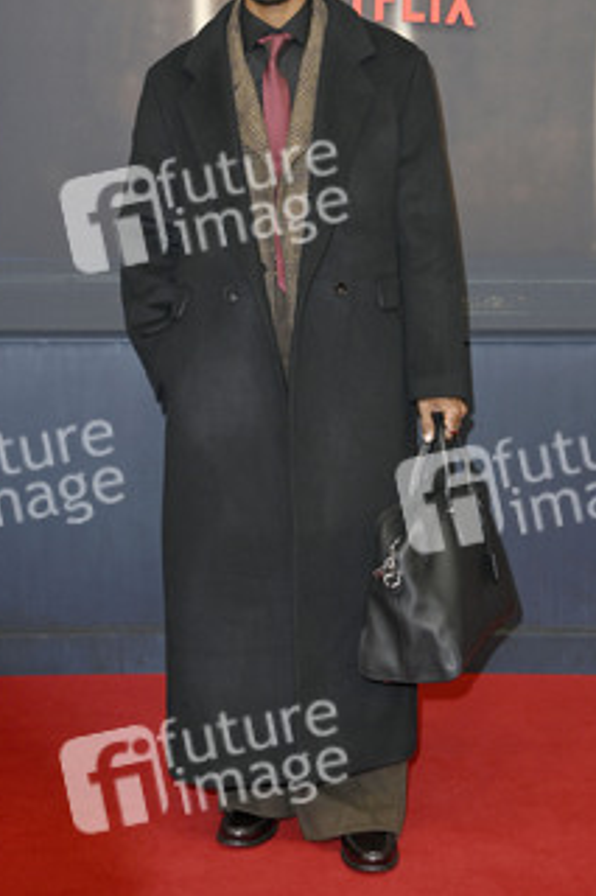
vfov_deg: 23.9
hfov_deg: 16.1
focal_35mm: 85
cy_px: 347
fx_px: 2113
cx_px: 285
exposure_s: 1/250
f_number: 5.6
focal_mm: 68
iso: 400
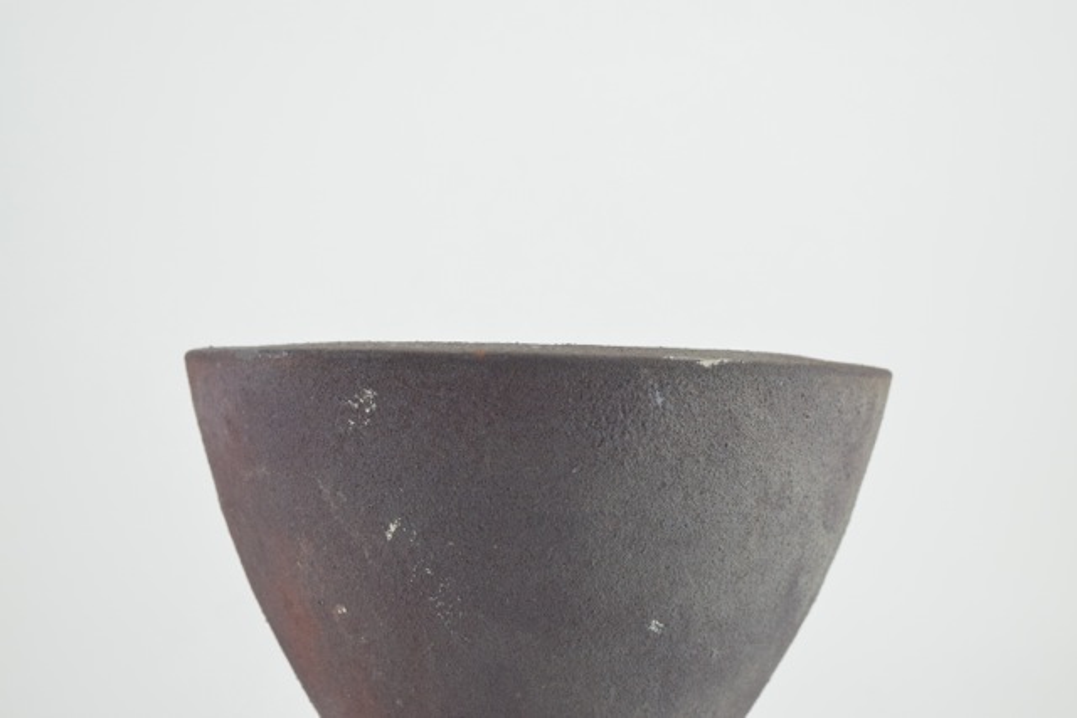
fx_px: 2065
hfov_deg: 29.2
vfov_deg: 19.7
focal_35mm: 69
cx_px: 538
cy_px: 359
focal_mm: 46
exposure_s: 1/125
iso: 800
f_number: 6.3
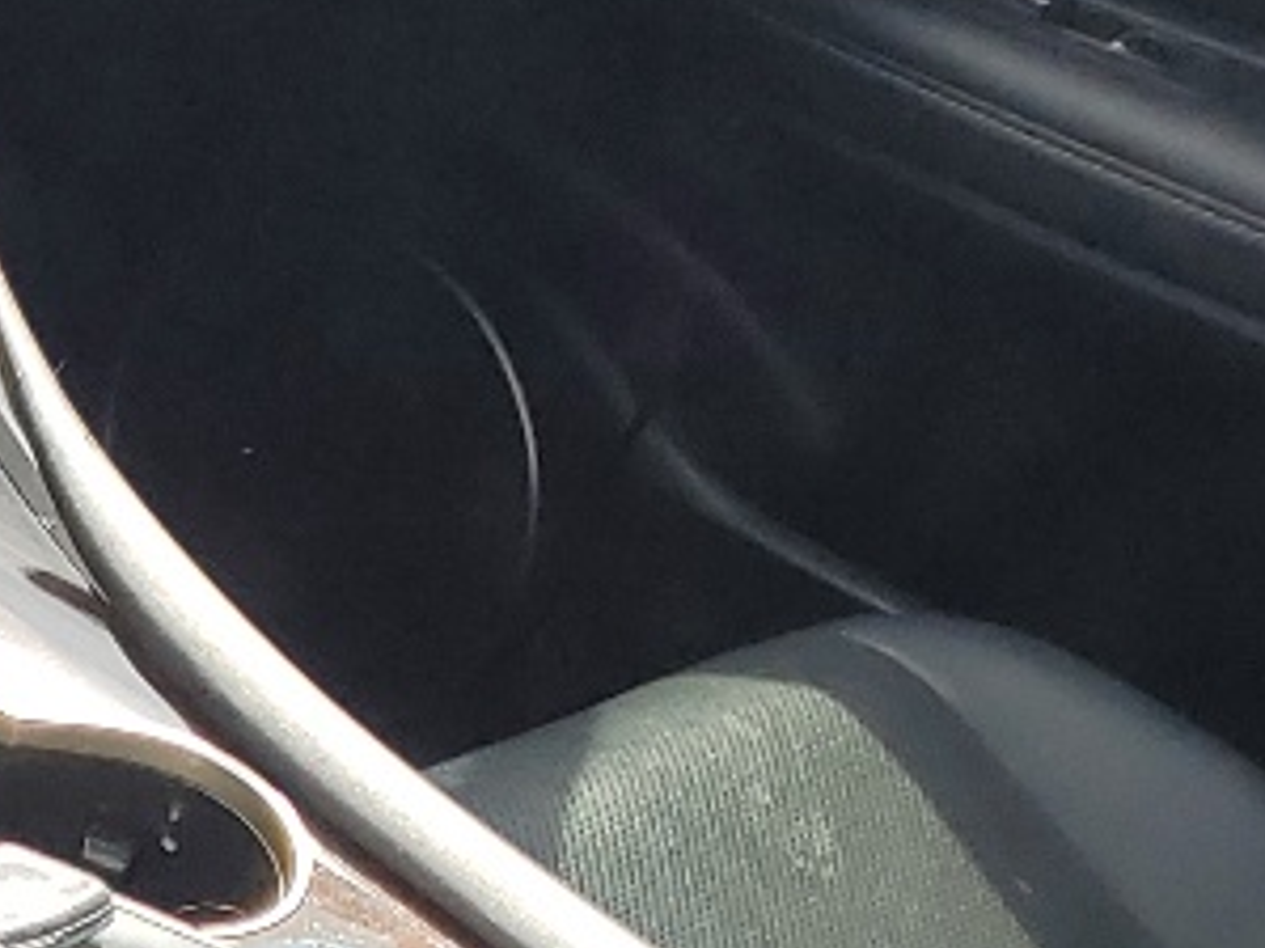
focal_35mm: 139
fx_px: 5078
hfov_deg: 11.6
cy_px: 1189
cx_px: -1823
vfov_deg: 10.5
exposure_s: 1/345
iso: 50
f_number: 1.5
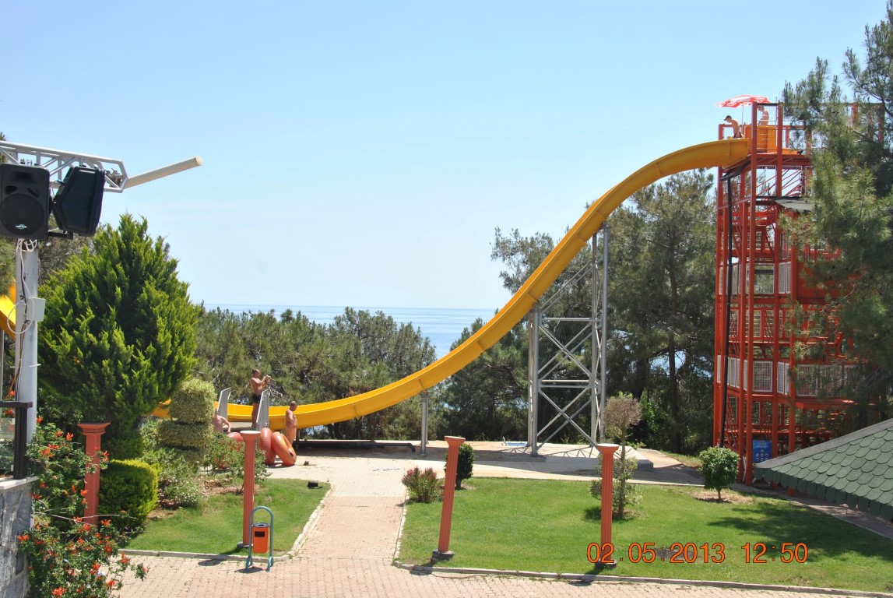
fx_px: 969
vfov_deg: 34.3
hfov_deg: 49.5
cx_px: 446
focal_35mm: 39
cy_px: 299
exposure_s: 1/200
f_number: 9
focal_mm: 26
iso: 100
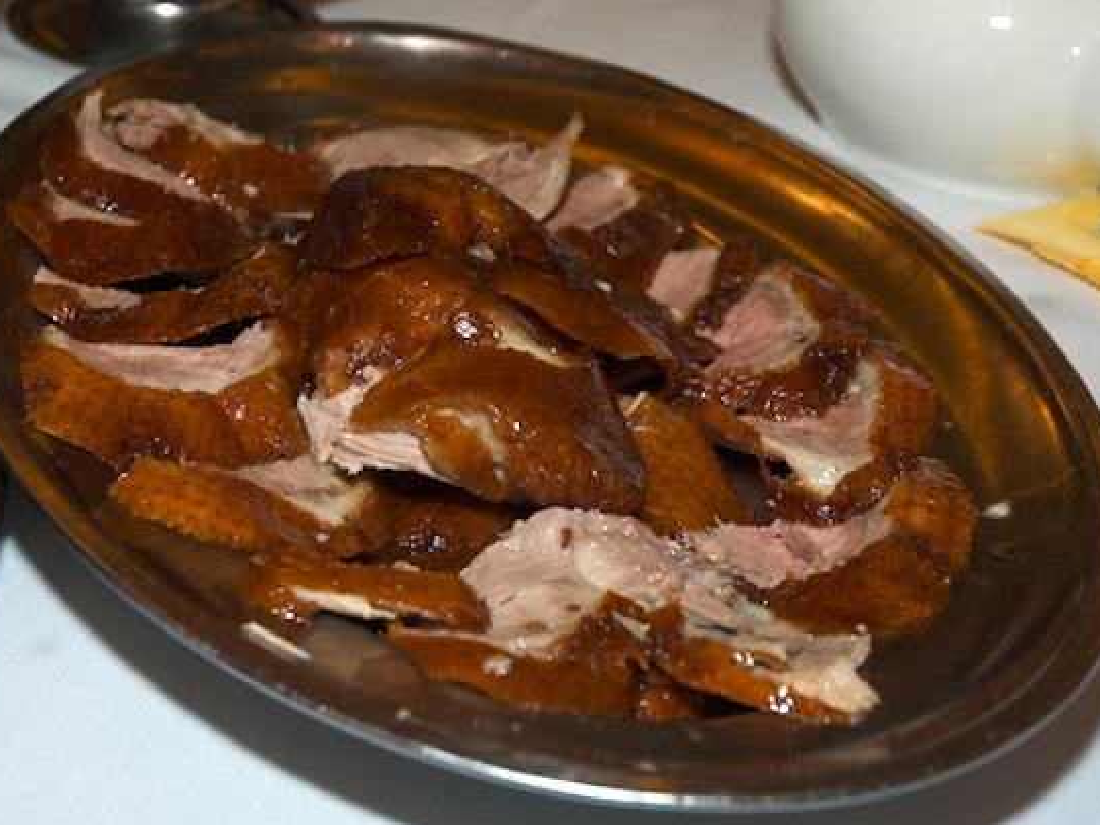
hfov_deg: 29.4
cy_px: 418
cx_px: 536
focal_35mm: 66
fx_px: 2097
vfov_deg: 22.3
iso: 1000
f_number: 6.3
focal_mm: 40
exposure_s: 1/60
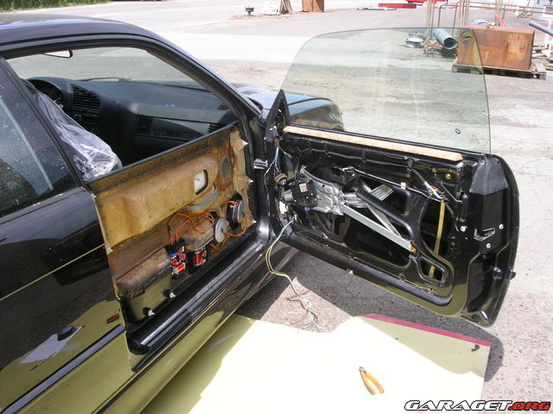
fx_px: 607
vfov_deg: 37.7
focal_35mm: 38
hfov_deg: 49.0
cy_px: 207
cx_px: 276
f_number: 5.6
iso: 100
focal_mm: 7.8
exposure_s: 1/180
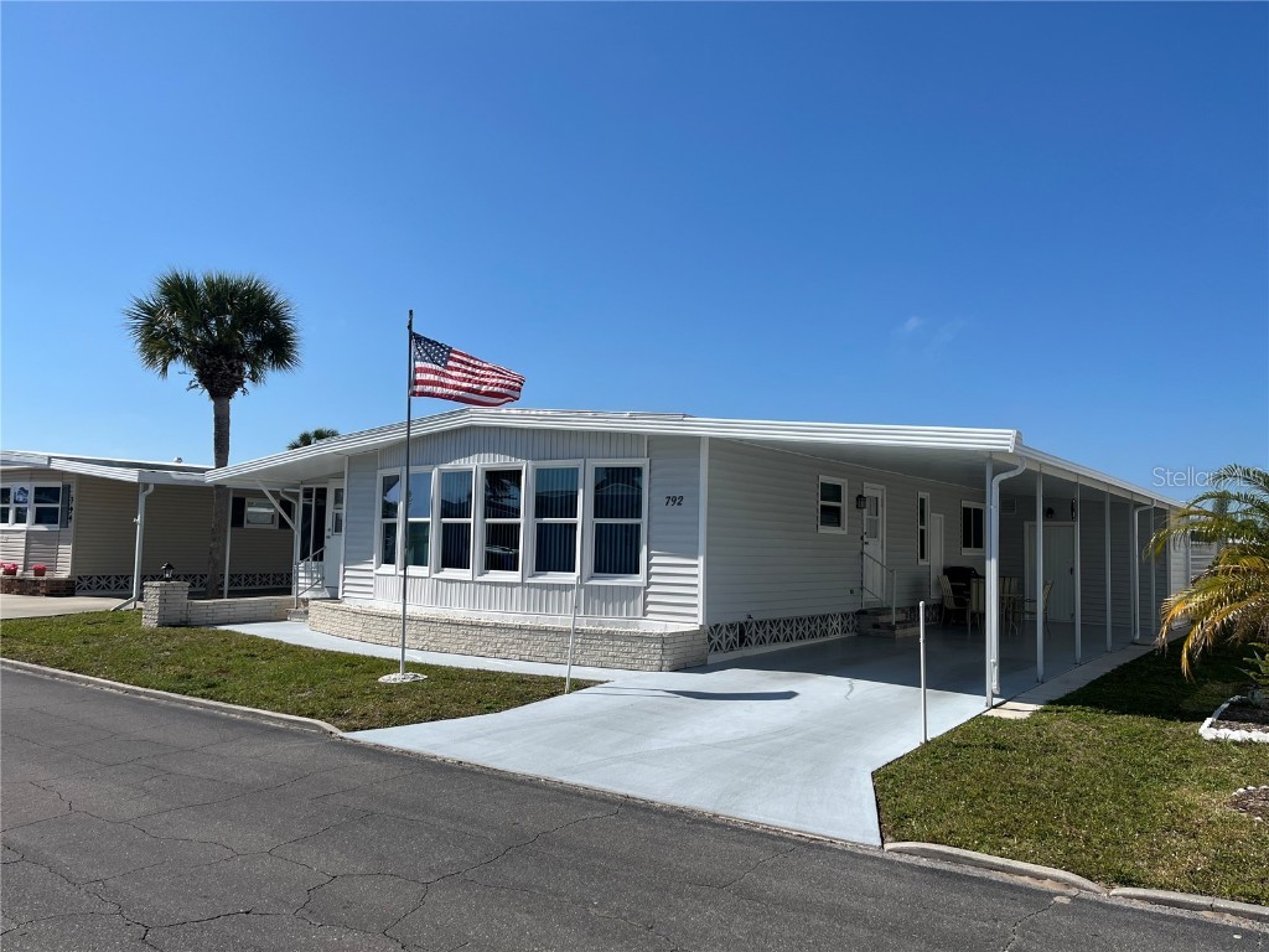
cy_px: 476
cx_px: 634
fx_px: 953
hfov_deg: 67.3
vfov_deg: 53.1
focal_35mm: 26
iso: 50
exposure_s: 1/5848
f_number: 1.6
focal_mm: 5.1
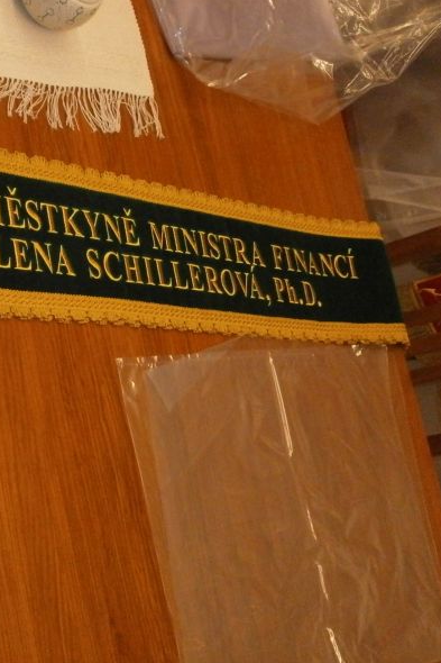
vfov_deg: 36.3
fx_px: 1011
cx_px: 27
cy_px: 335
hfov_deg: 23.8
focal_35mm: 55
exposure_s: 1/160
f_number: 3.4
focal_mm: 6.9
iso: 800
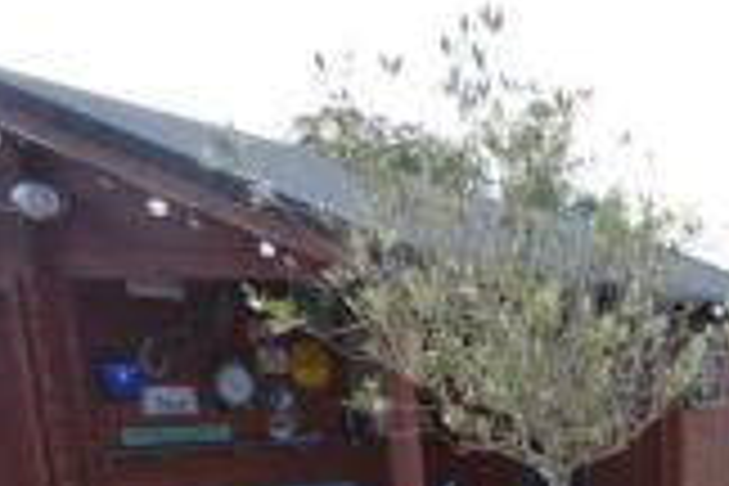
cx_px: 945
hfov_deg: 33.1
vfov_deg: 27.0
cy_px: 583
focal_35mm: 44
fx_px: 891
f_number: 8
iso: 400
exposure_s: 1/250
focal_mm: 10
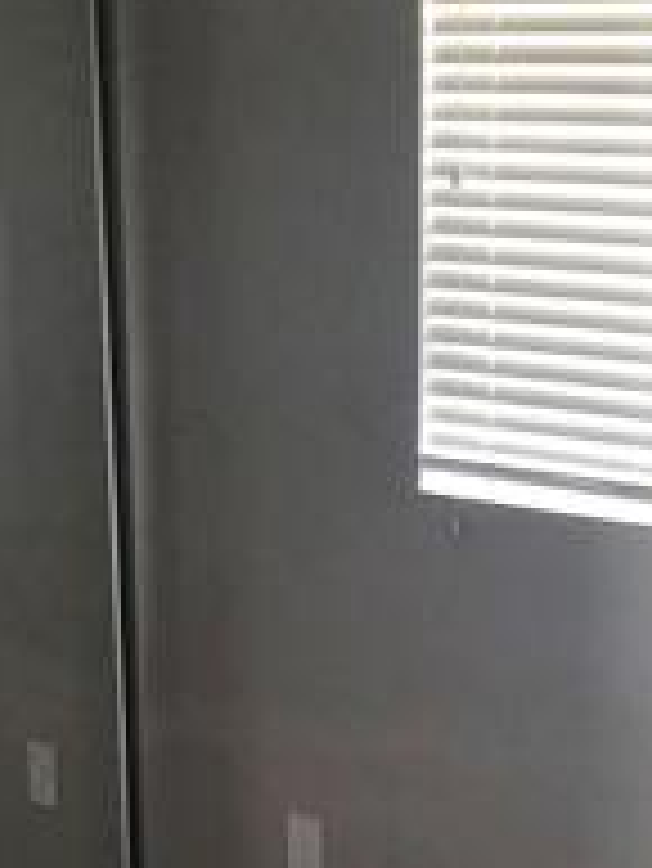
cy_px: 621
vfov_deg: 20.9
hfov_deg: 15.9
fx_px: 2333
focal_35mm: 93
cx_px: 279
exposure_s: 1/17
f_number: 1.8
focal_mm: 3.99
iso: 40
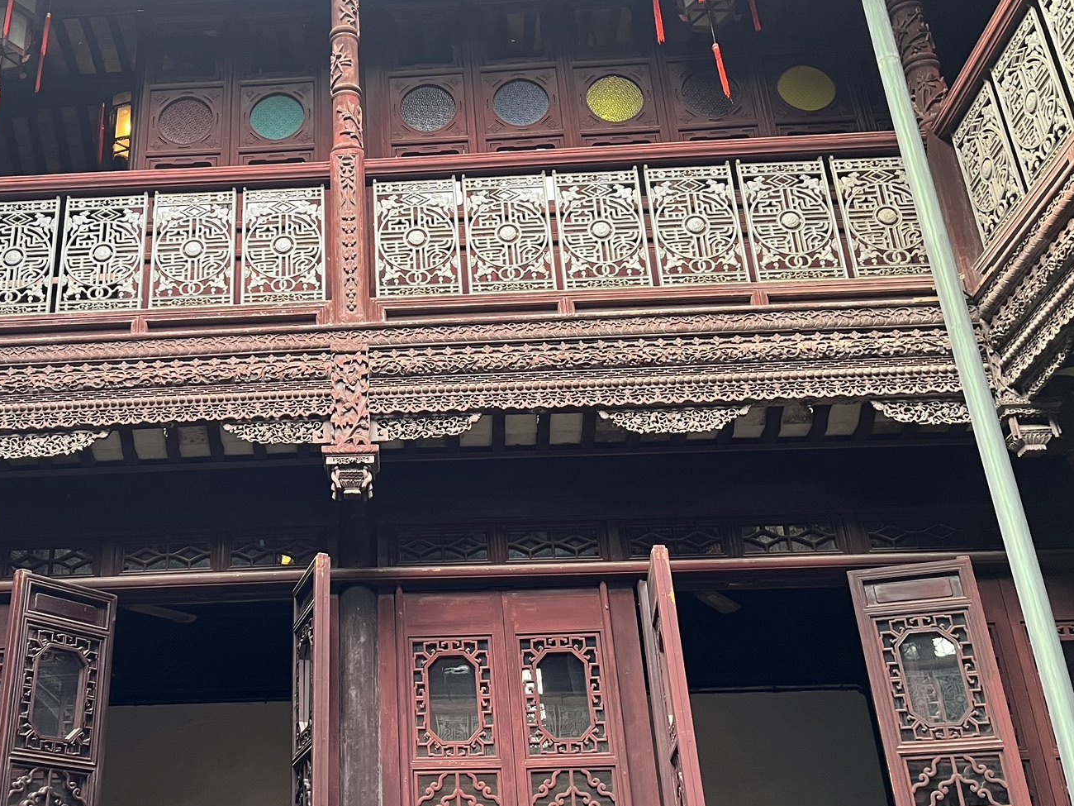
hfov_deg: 45.9
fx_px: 1241
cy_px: 341
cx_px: 342
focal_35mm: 40
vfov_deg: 35.9
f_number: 1.6
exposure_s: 1/88
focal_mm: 5.1
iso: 125
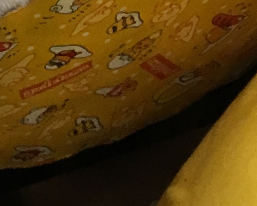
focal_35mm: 183
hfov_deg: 9.9
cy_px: -525
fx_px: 1392
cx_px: -238
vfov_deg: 7.0
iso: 50
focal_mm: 4.15
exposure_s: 1/33
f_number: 2.2
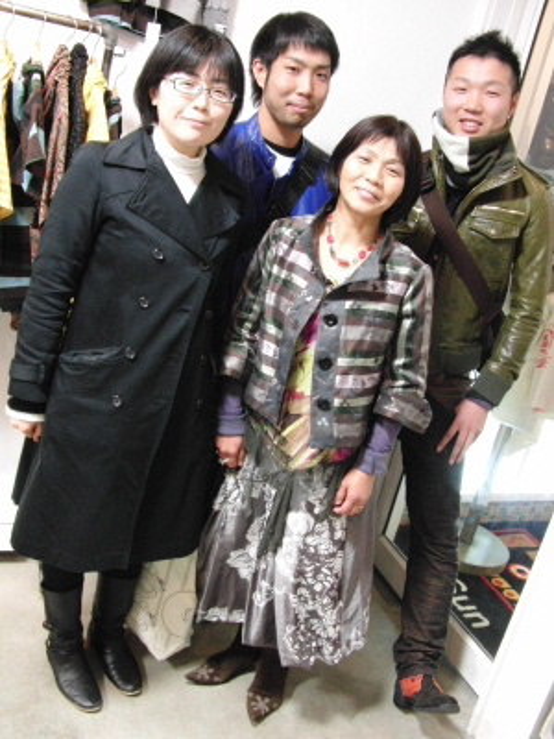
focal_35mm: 37
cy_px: 370
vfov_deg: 50.1
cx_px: 277
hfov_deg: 38.7
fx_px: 790
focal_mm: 6.42
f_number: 3.6
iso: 400
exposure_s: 1/10
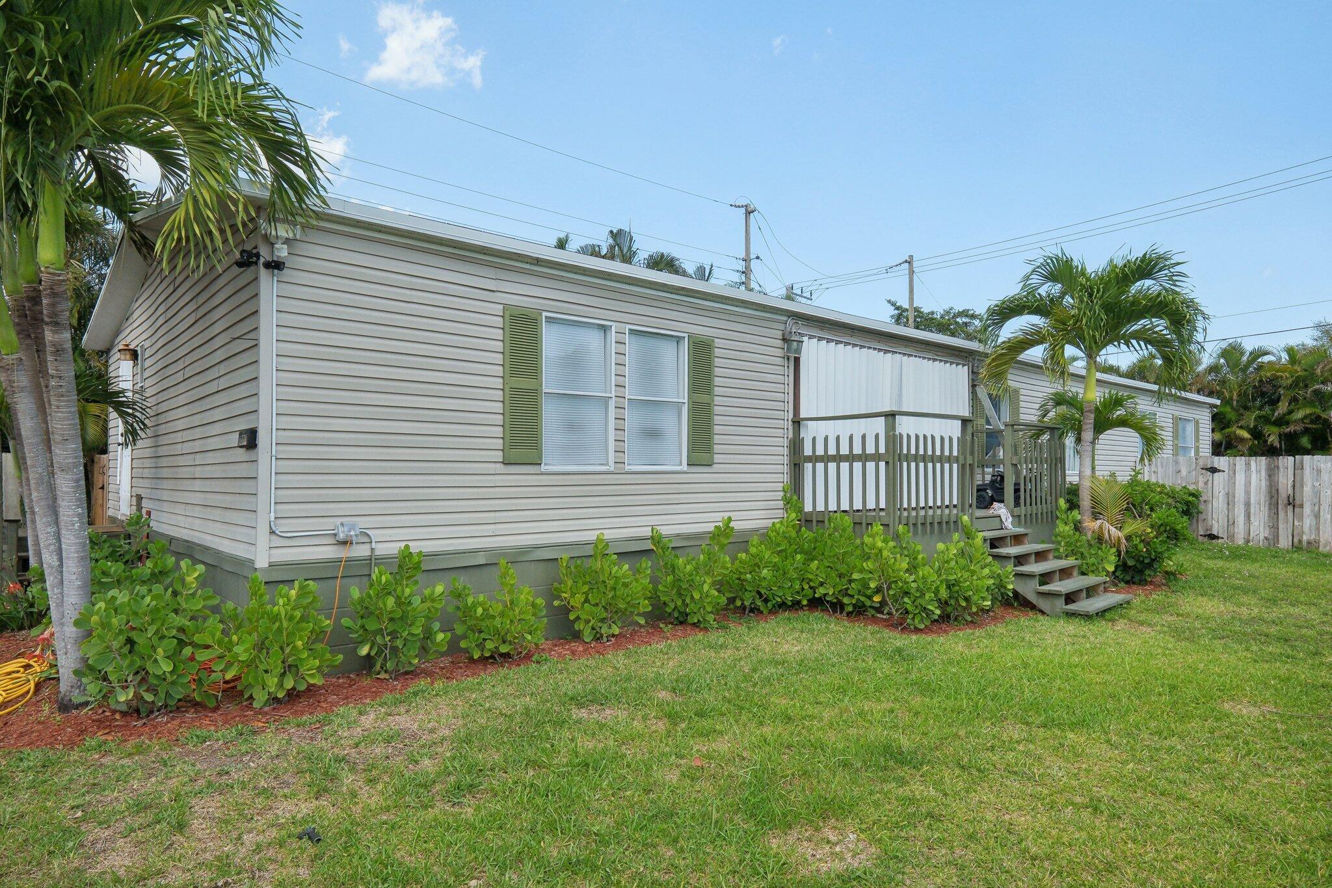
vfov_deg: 64.5
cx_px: 666
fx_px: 703
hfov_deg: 86.9
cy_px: 444
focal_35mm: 19
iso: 400
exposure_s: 1/900
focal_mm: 12.6
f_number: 8
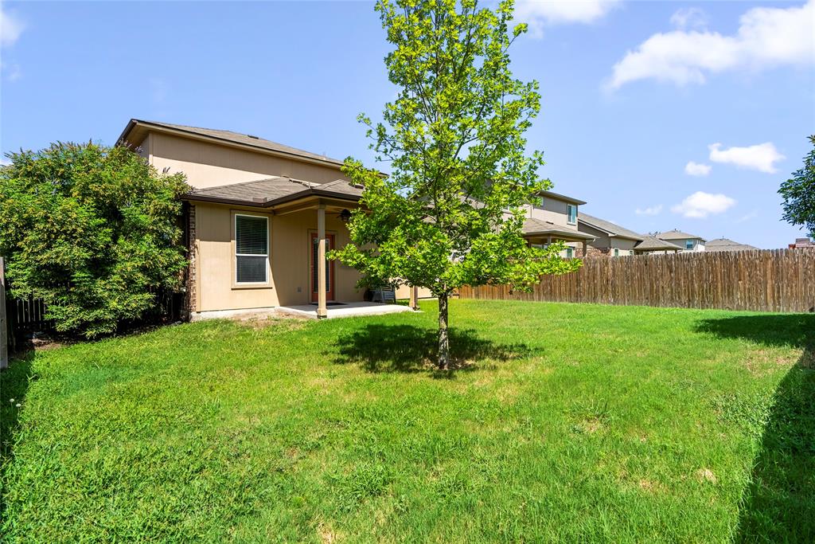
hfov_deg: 93.3
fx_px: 385
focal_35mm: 17
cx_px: 408
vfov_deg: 70.5
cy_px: 272
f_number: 8
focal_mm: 17
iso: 200
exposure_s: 1/50
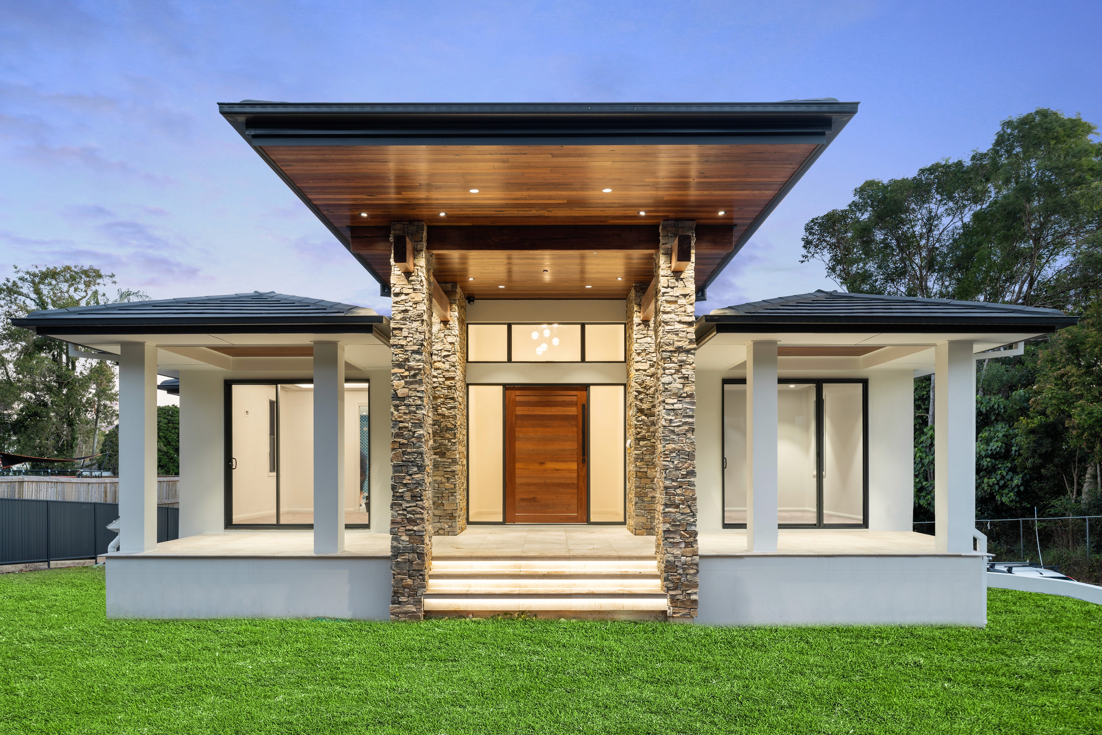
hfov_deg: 73.7
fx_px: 735
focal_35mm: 24
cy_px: 368
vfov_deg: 53.1
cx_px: 551
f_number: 8
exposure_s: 1/1.25
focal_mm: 24
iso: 100
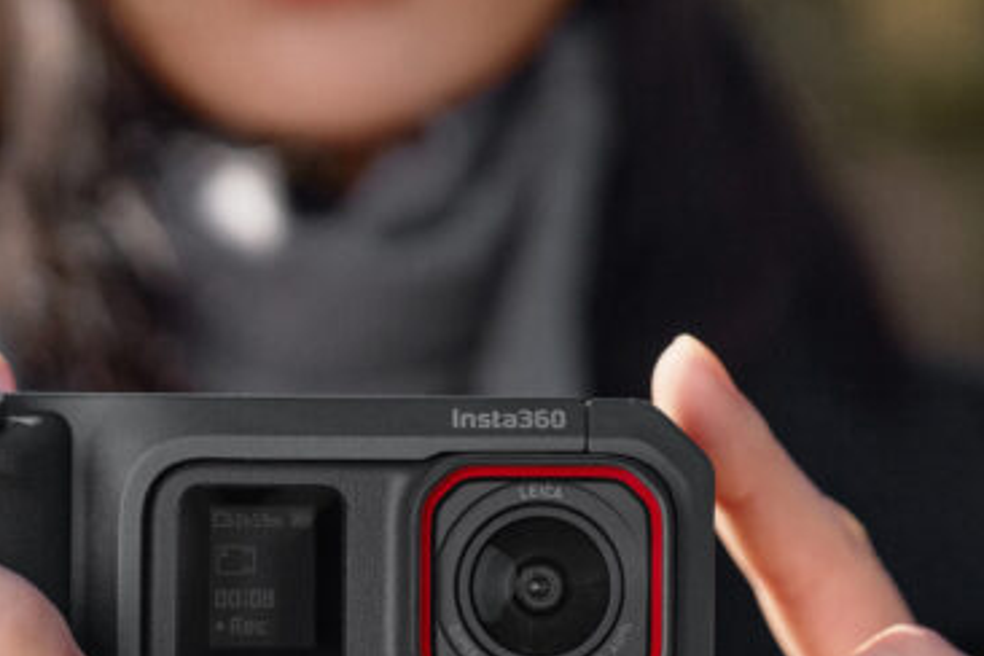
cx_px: 366
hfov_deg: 16.6
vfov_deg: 11.1
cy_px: 610
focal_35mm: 123
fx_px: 3362
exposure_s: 1/3200
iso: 160
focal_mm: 50
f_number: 2.8
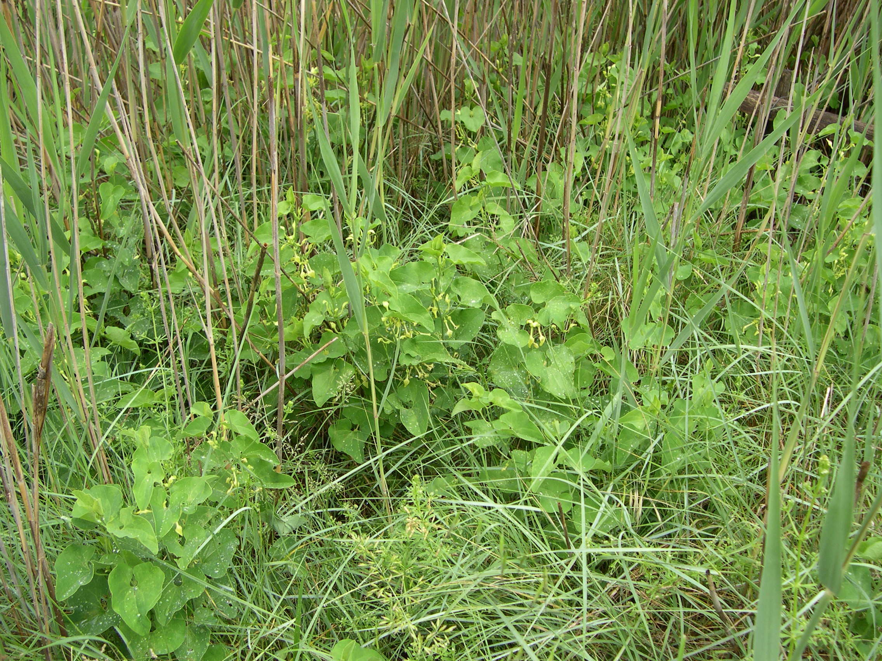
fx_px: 968
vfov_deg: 37.7
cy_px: 330
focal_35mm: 38
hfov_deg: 49.0
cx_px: 441
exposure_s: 1/191
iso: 100
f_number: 2.8
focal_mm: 8
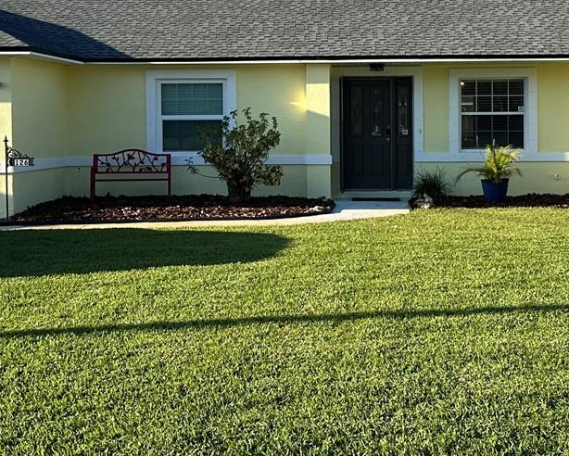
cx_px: 362
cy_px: 140
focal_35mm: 61
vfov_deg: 24.8
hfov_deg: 30.8
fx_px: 1028
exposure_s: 1/2410
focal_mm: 6.86
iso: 80
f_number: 1.78
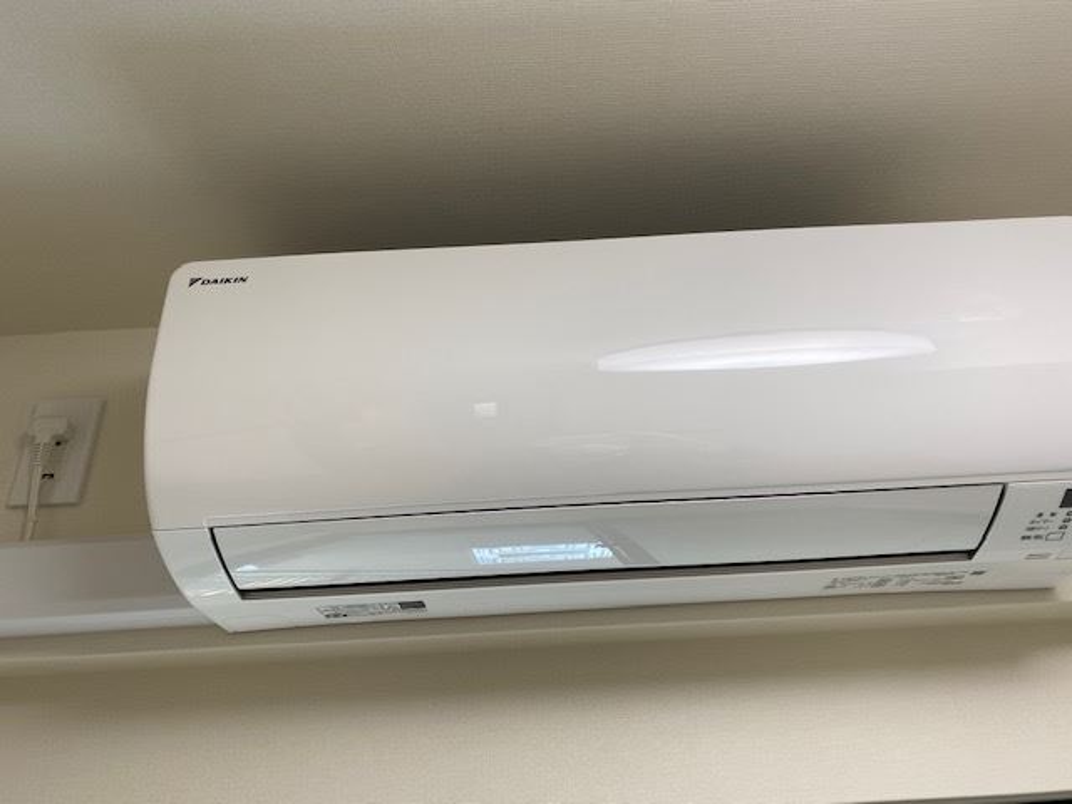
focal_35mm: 26
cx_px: 536
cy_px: 402
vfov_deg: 53.1
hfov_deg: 67.3
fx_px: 805
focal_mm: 4.25
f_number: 1.8
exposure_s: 1/100
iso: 40
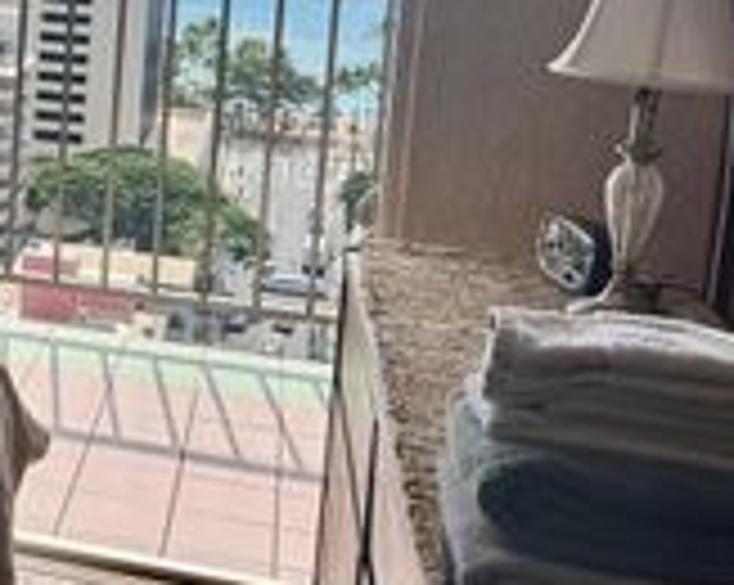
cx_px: -338
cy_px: 38
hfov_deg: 22.3
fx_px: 1562
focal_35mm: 72
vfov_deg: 20.7
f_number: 1.78
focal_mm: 6.76
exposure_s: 1/3597
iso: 80
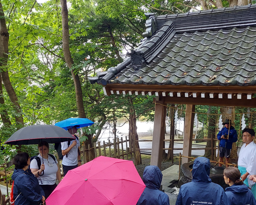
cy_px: 143
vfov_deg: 39.4
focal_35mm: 37
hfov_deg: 49.0
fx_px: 280
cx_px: 142
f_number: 2
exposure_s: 1/60
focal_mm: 4.6
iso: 125
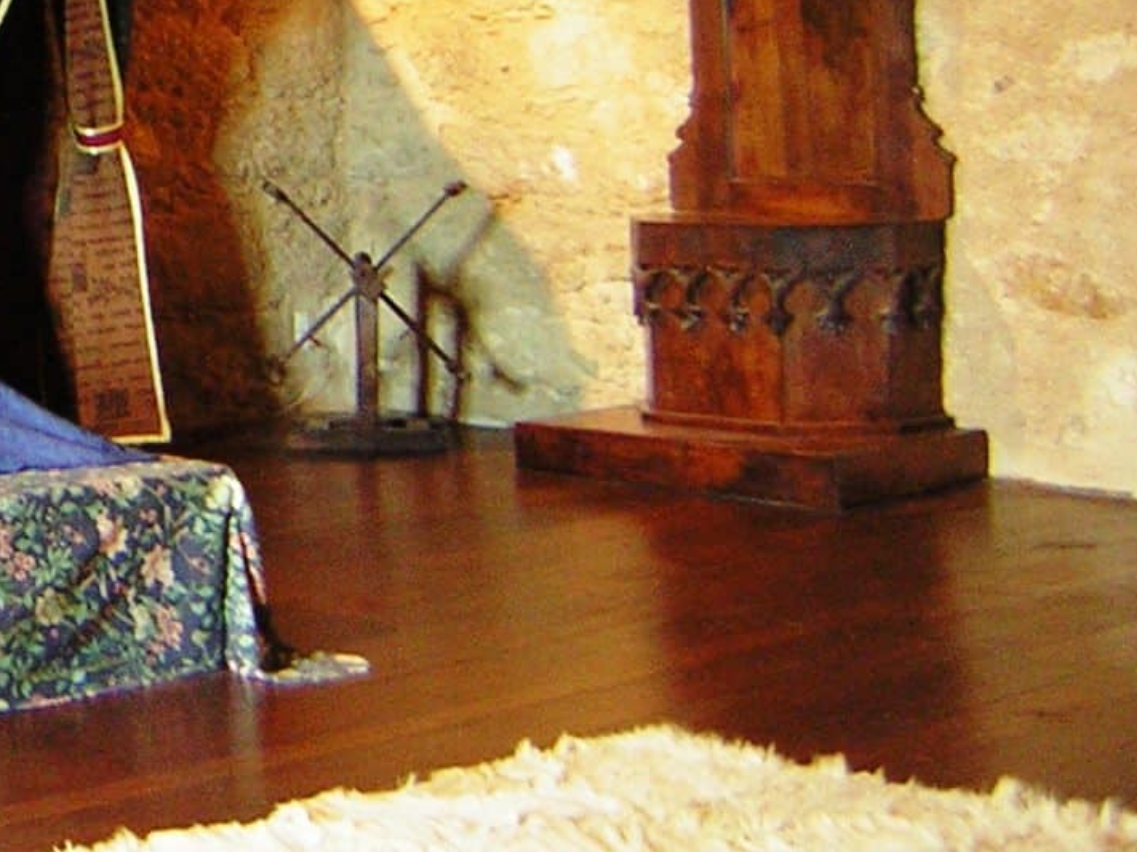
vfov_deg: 17.6
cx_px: -118
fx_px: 2660
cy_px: -56
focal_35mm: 81
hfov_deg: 22.7
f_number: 2.6
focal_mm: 4.7
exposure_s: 1.08
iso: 100
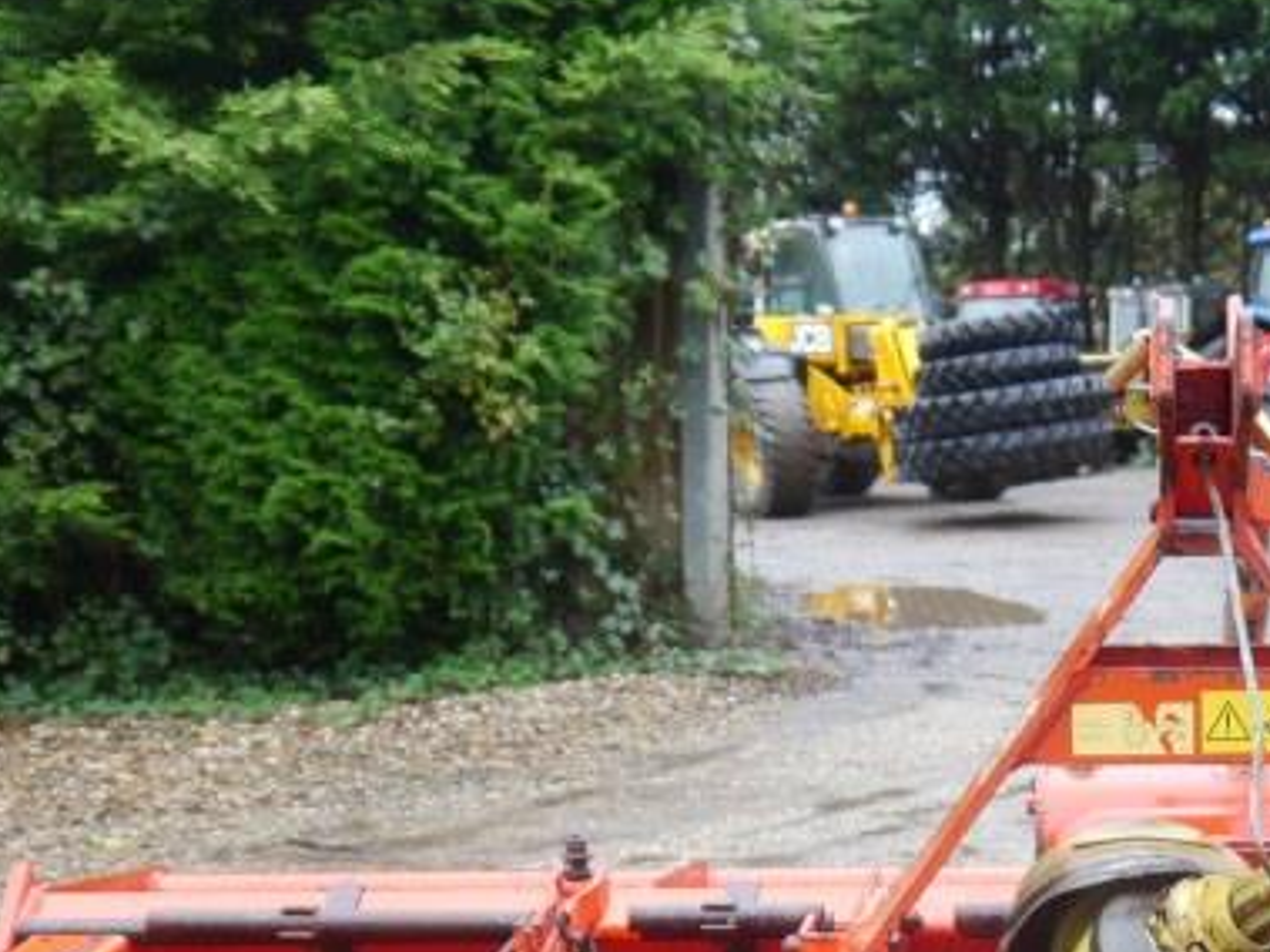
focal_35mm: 81
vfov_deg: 17.6
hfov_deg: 23.5
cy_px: 1022
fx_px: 2971
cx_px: 1156
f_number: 3.5
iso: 200
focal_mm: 15
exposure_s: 1/60
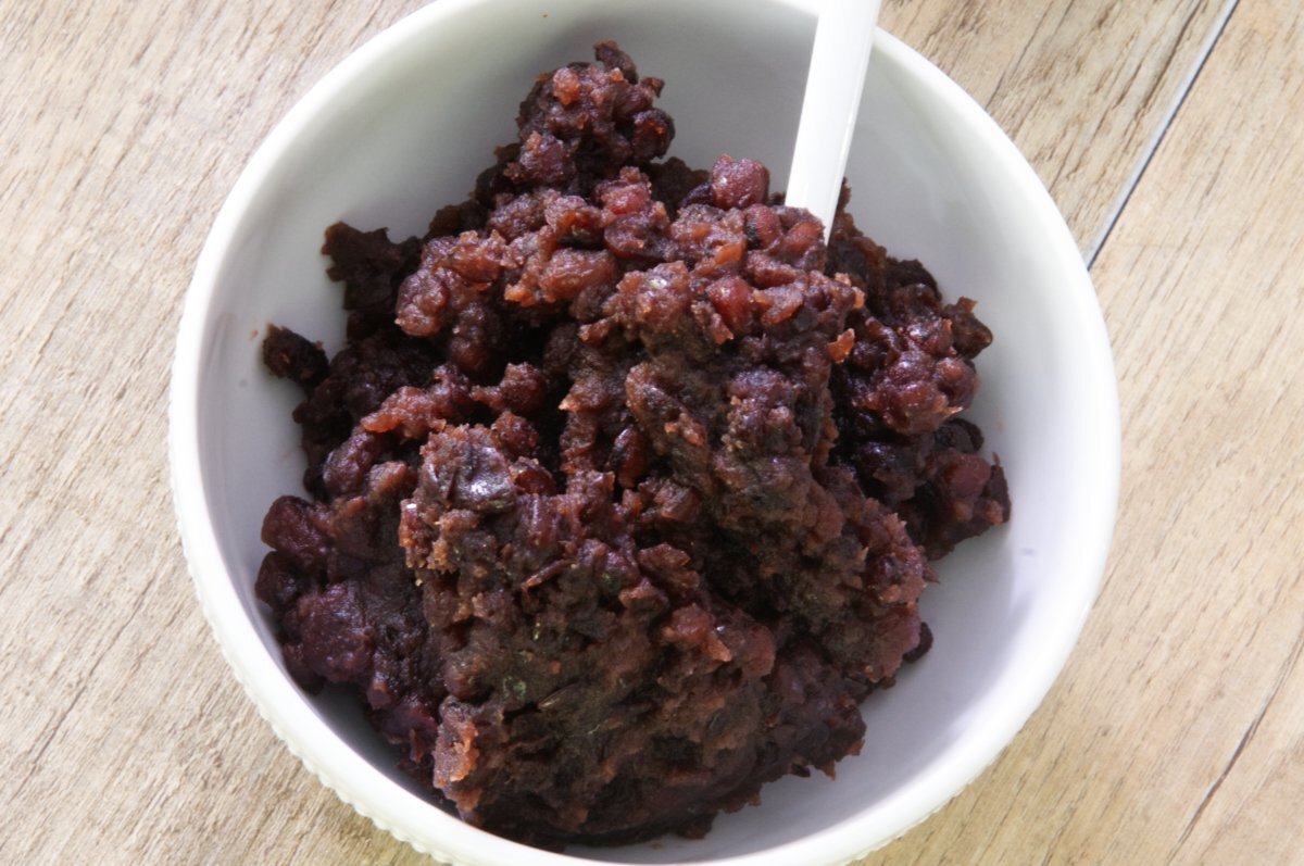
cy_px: 433
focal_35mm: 68
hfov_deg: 29.9
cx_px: 652
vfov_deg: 20.1
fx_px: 2442
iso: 200
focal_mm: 45
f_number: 1.1
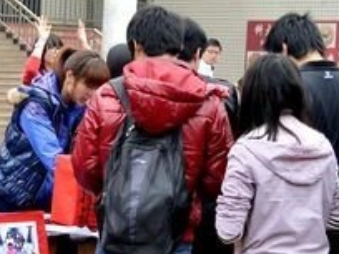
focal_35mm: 102
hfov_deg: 18.9
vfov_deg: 14.5
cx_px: 37
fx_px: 999
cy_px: 169
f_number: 5
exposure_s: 1/800
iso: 1600
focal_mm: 24
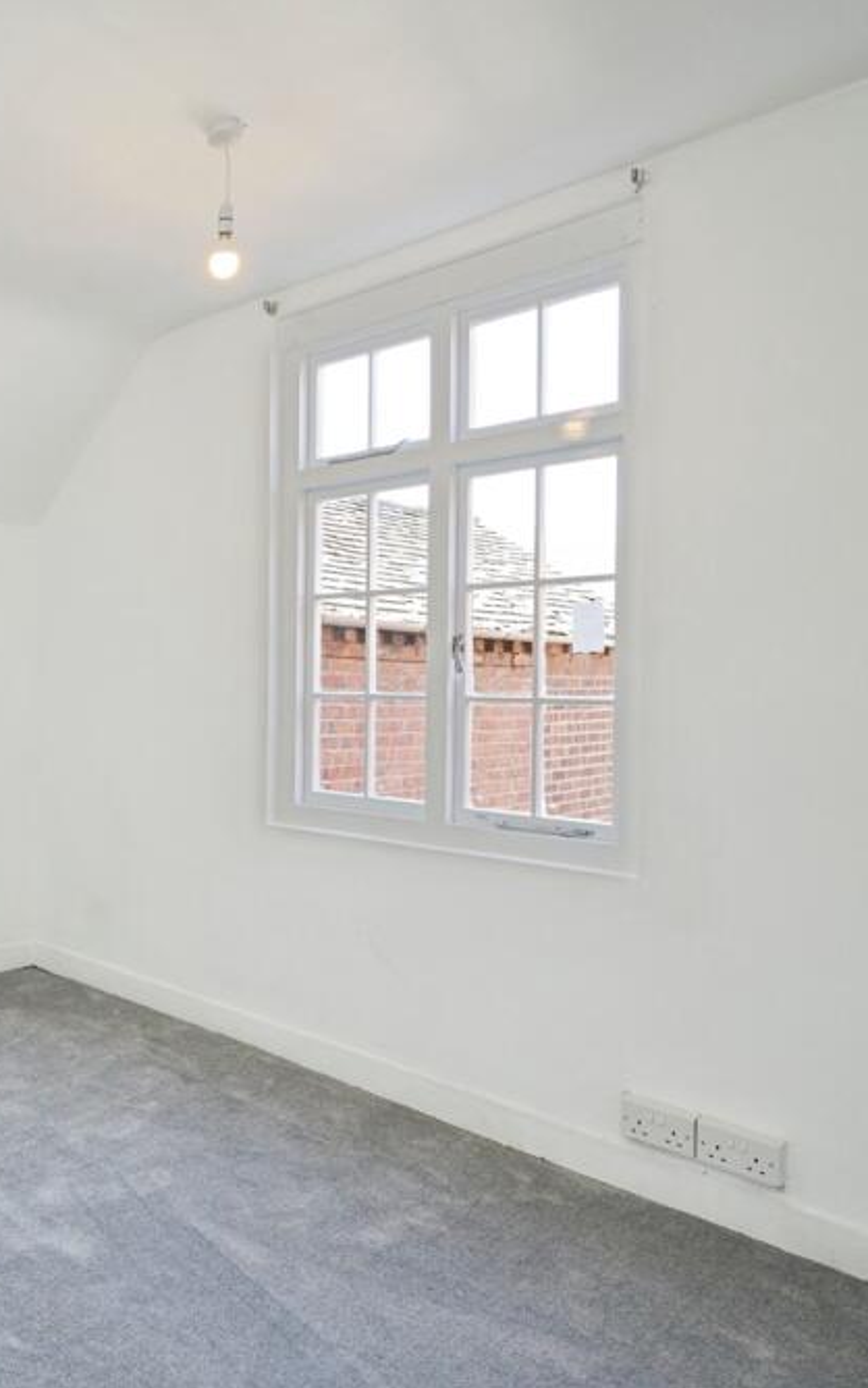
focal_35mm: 25
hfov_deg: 42.7
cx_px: 4
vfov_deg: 72.5
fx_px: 945
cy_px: 704
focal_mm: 16
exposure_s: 1/100
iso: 1250
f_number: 8
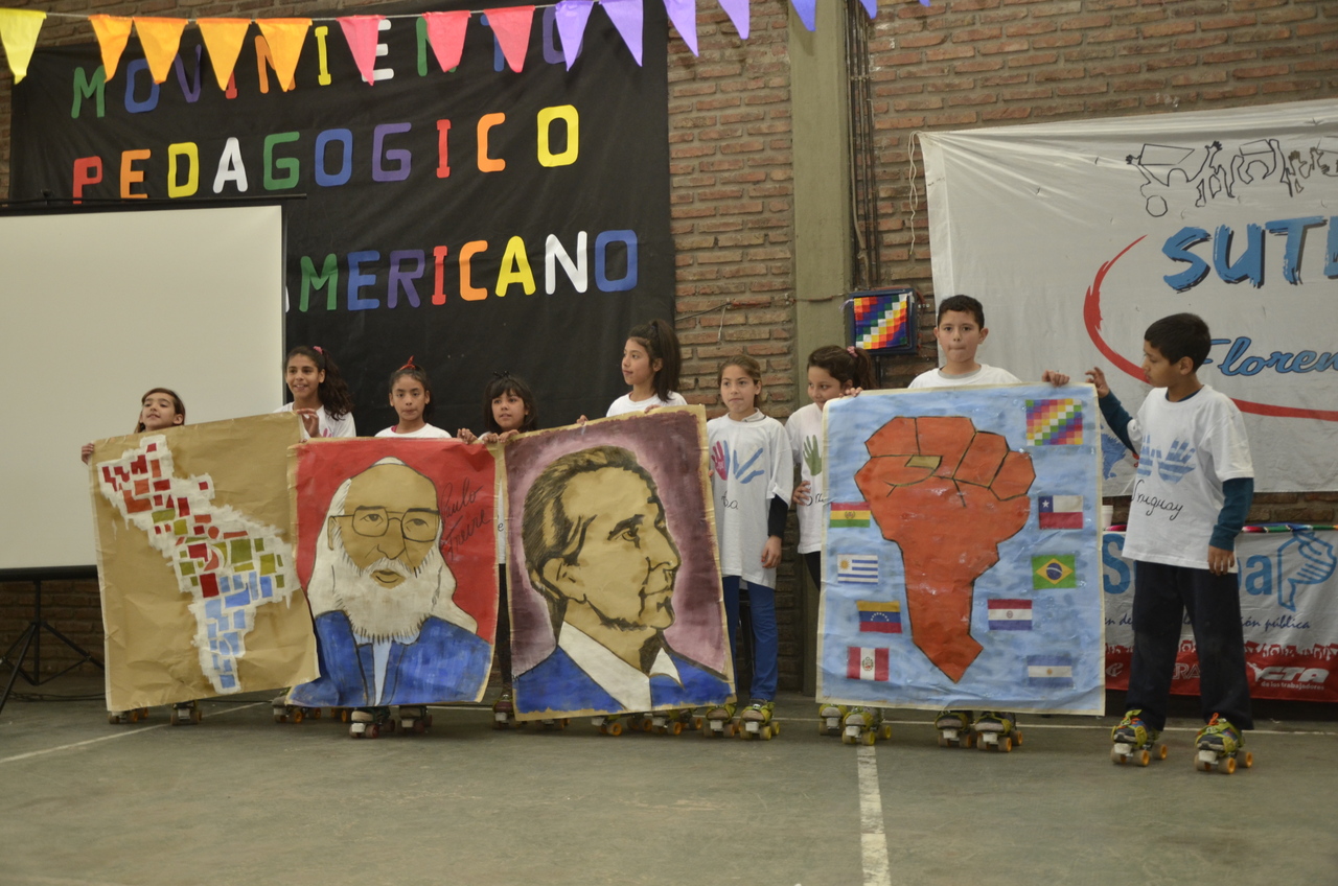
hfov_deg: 57.3
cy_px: 443
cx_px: 669
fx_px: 1224
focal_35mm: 33
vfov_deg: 39.8
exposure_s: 1/125
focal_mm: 22
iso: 800
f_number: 3.8
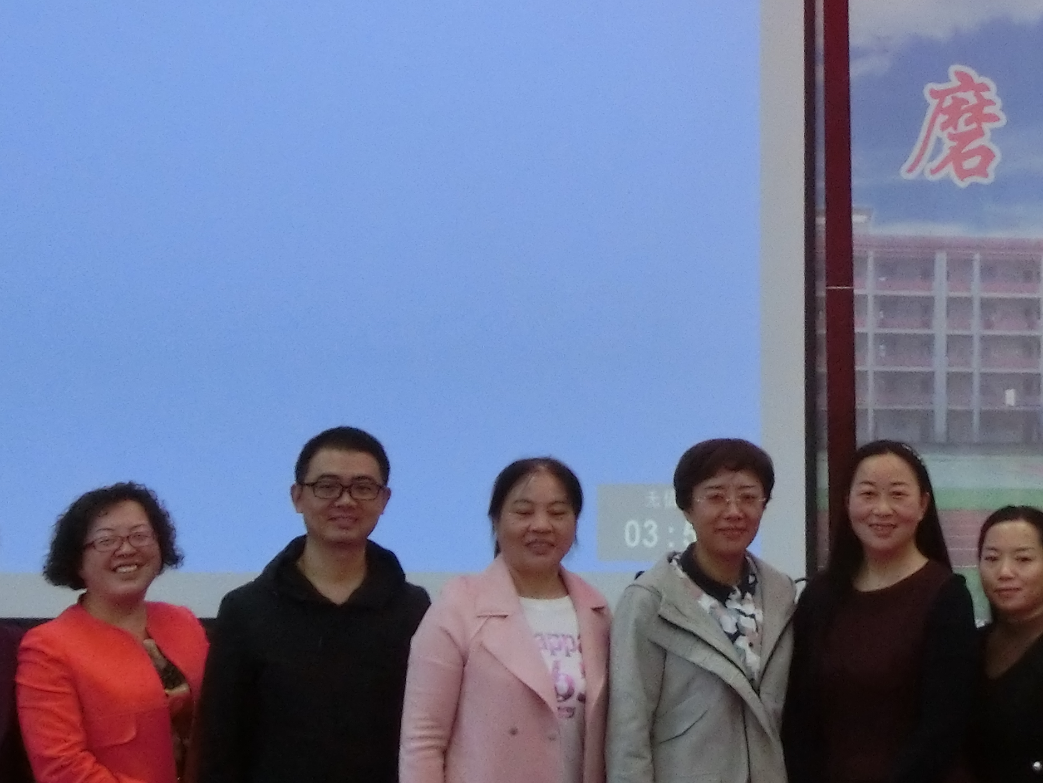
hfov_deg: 32.0
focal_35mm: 59
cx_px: 802
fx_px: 1778
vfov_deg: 24.6
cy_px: 223
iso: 500
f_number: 3
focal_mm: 4.24
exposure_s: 1/125
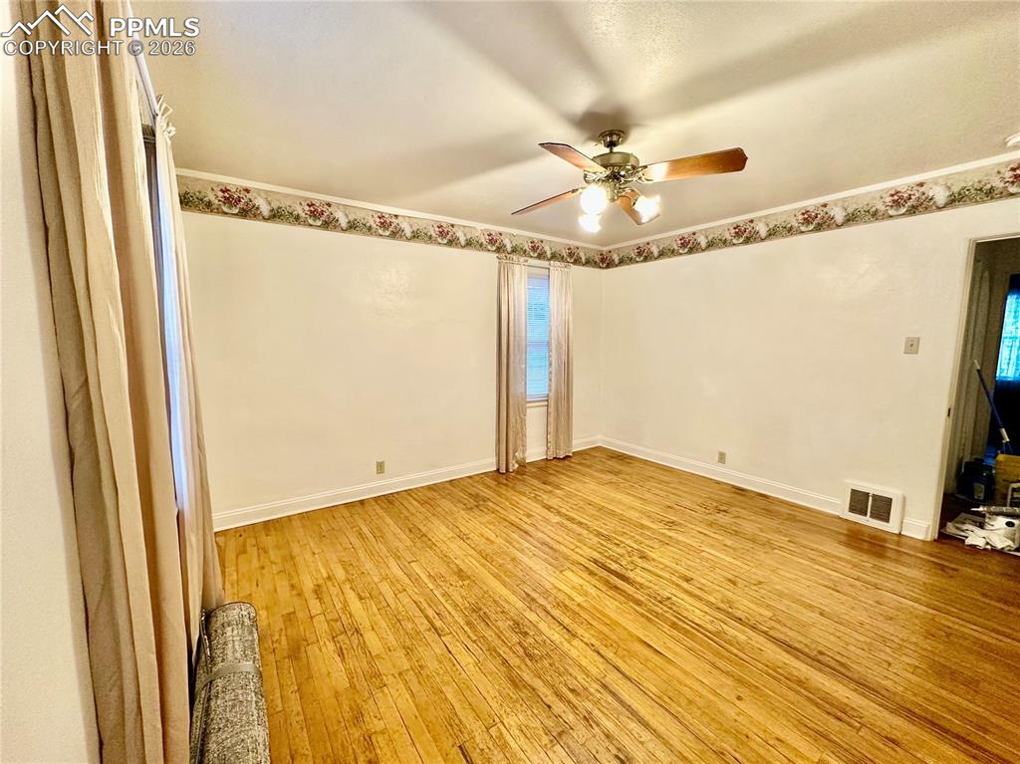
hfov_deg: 102.1
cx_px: 510
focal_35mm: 14
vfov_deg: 85.6
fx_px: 412
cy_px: 382
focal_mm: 2.22
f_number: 2.2
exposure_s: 1/60
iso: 250
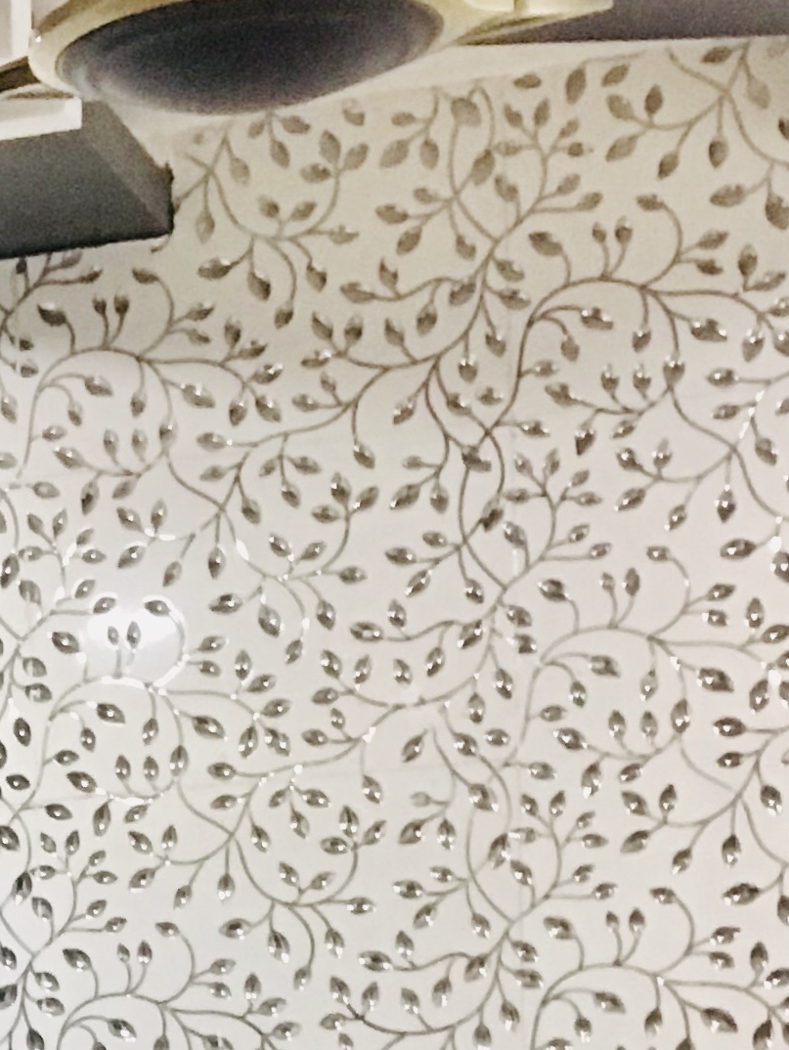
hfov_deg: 15.3
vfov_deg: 19.6
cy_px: 1356
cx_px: -247
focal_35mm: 92
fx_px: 2793
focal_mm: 2.87
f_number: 2.2
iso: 200
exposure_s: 1/33
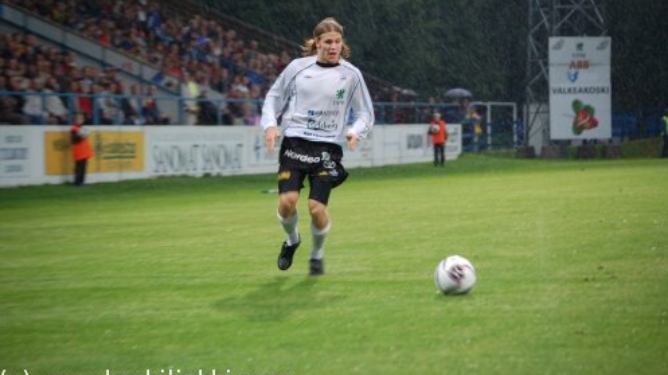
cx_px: 333
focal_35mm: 177
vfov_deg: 6.8
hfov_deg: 12.2
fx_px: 3134
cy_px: 172
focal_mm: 112
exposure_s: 1/125
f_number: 5
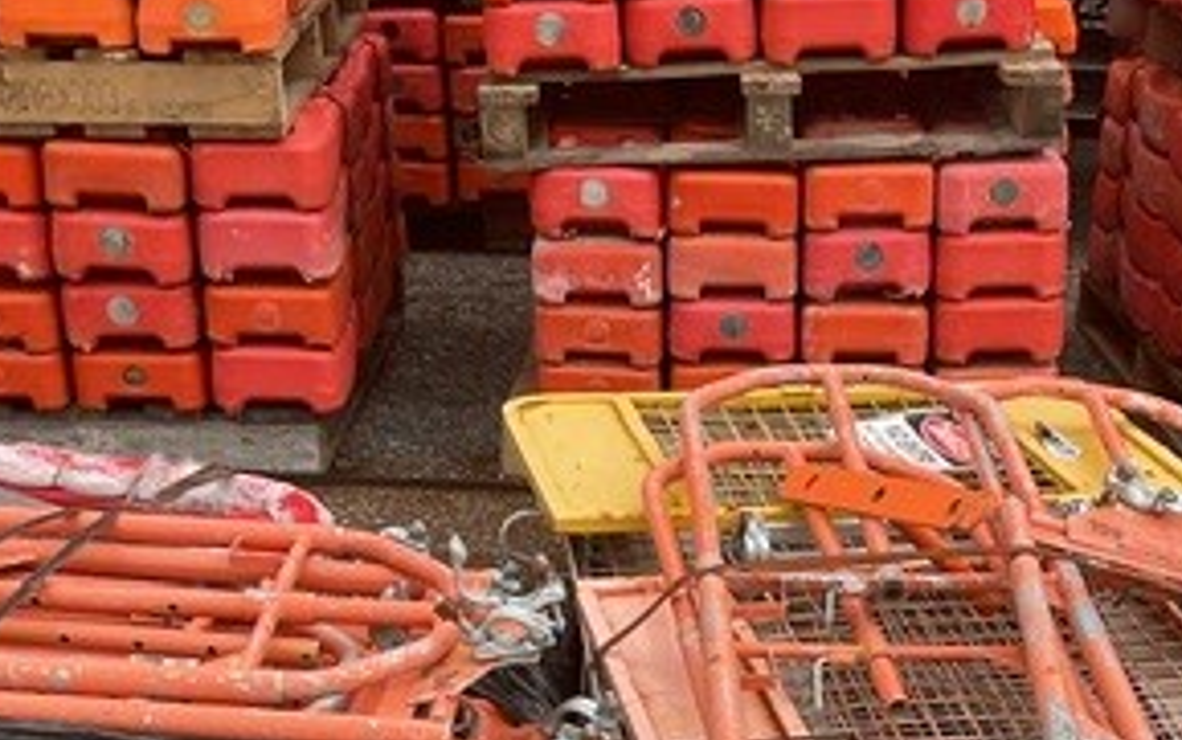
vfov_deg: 18.1
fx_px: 2192
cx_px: 785
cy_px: 916
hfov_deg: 30.0
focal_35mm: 68
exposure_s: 1/1250
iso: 16
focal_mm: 3
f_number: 1.8
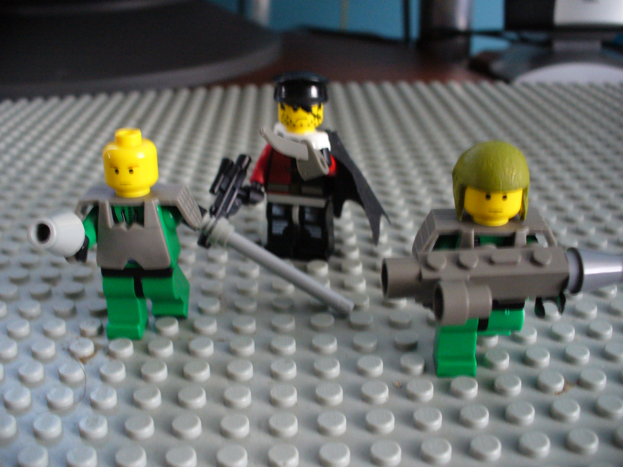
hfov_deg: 50.1
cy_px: 234
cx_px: 312
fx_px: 666
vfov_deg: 38.7
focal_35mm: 37
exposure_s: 1/8
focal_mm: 6.1
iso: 200
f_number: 2.8
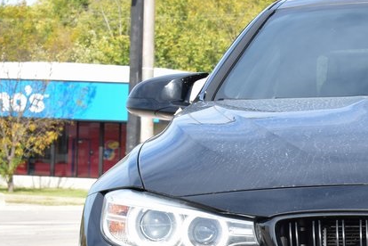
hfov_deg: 10.5
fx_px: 1973
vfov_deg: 7.1
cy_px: 254
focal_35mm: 193
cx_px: 444
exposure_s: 1/200
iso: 400
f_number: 10
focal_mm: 52
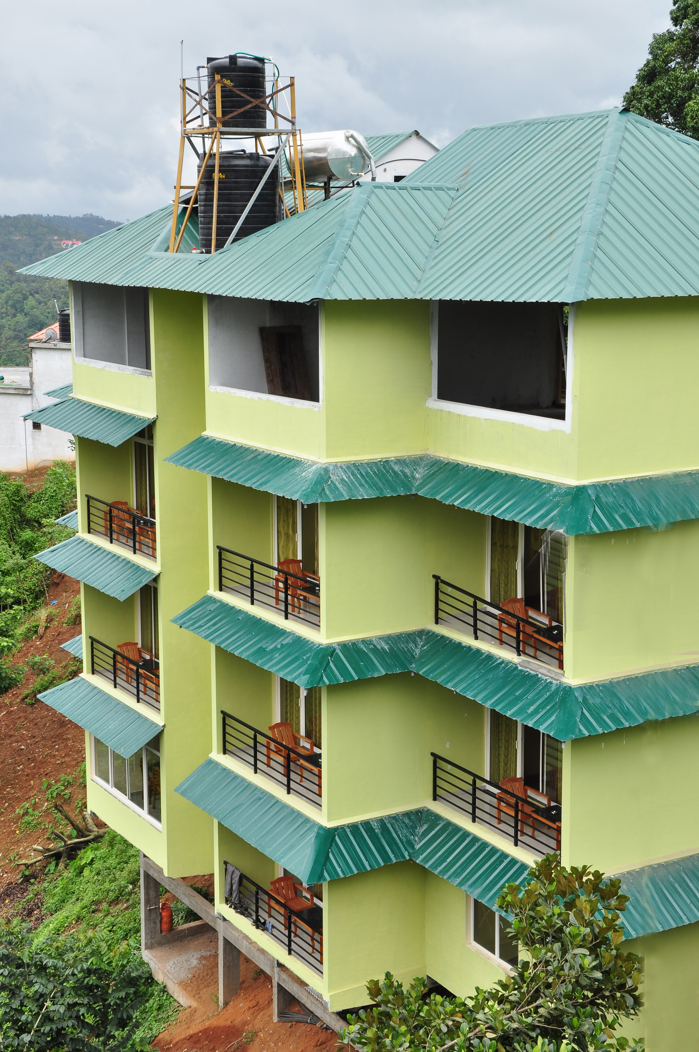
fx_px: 1664
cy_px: 526
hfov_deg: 23.7
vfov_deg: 35.1
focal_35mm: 57
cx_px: 350
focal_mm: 38
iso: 320
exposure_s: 1/160
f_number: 13
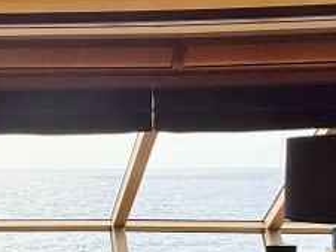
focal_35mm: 62
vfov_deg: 23.1
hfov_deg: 28.9
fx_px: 601
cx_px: -12
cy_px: 221
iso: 50
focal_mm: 2.22
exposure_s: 1/282
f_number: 2.2
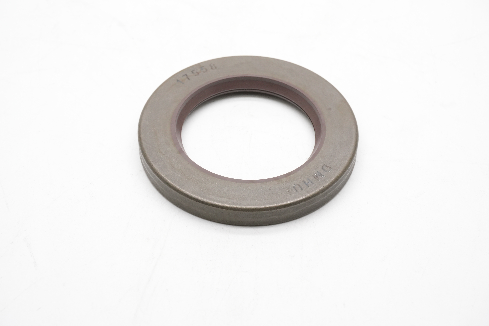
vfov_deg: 21.1
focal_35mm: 64
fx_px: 876
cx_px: 244
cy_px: 163
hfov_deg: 31.2
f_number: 11
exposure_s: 1/80
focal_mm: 43
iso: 1000
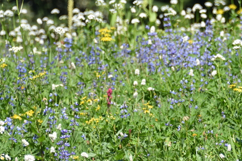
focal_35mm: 423
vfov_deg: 3.2
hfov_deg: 4.9
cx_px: 230
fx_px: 2844
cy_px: 172
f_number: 5.6
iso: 100
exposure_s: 1/320
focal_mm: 150
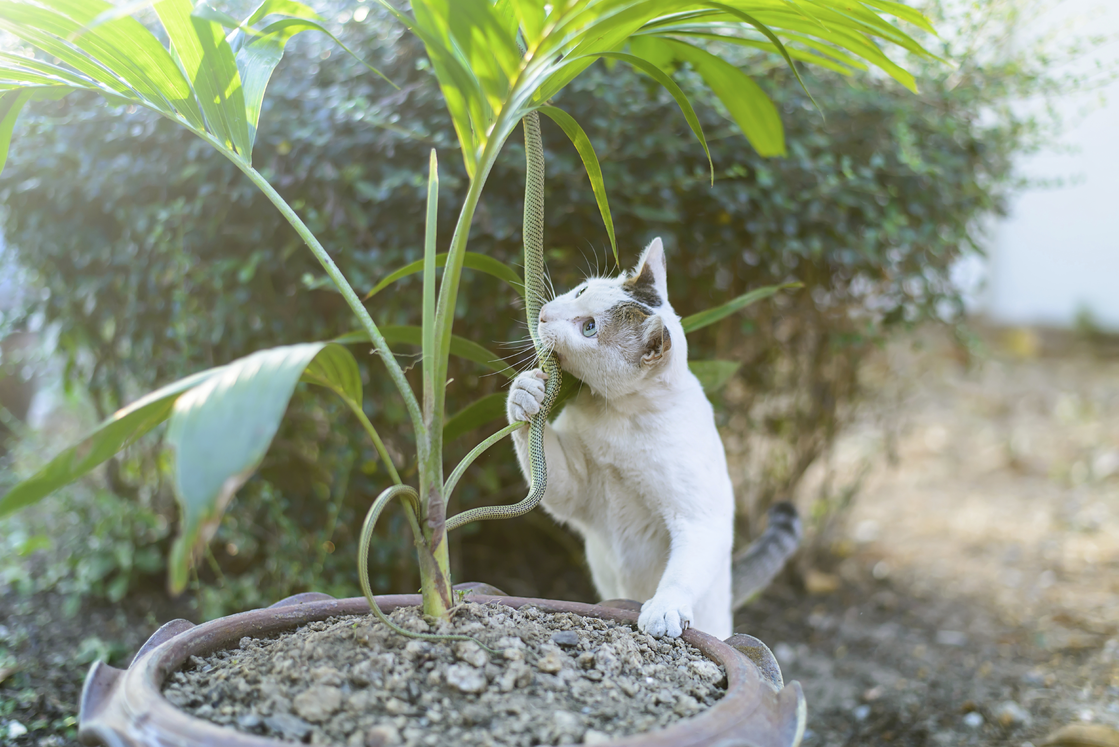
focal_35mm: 50
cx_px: 560
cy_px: 374
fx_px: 1554
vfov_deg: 27.0
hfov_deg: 39.6
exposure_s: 1/500
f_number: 2
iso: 400
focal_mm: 50
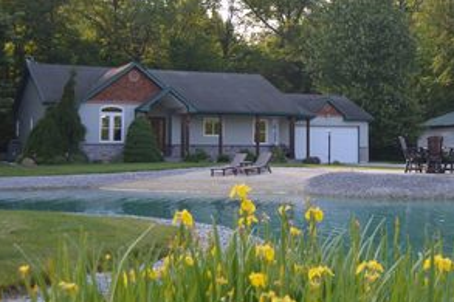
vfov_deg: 20.5
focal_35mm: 66
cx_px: 271
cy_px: 110
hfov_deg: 30.5
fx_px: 832
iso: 100
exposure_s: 1/200
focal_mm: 30
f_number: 4.2
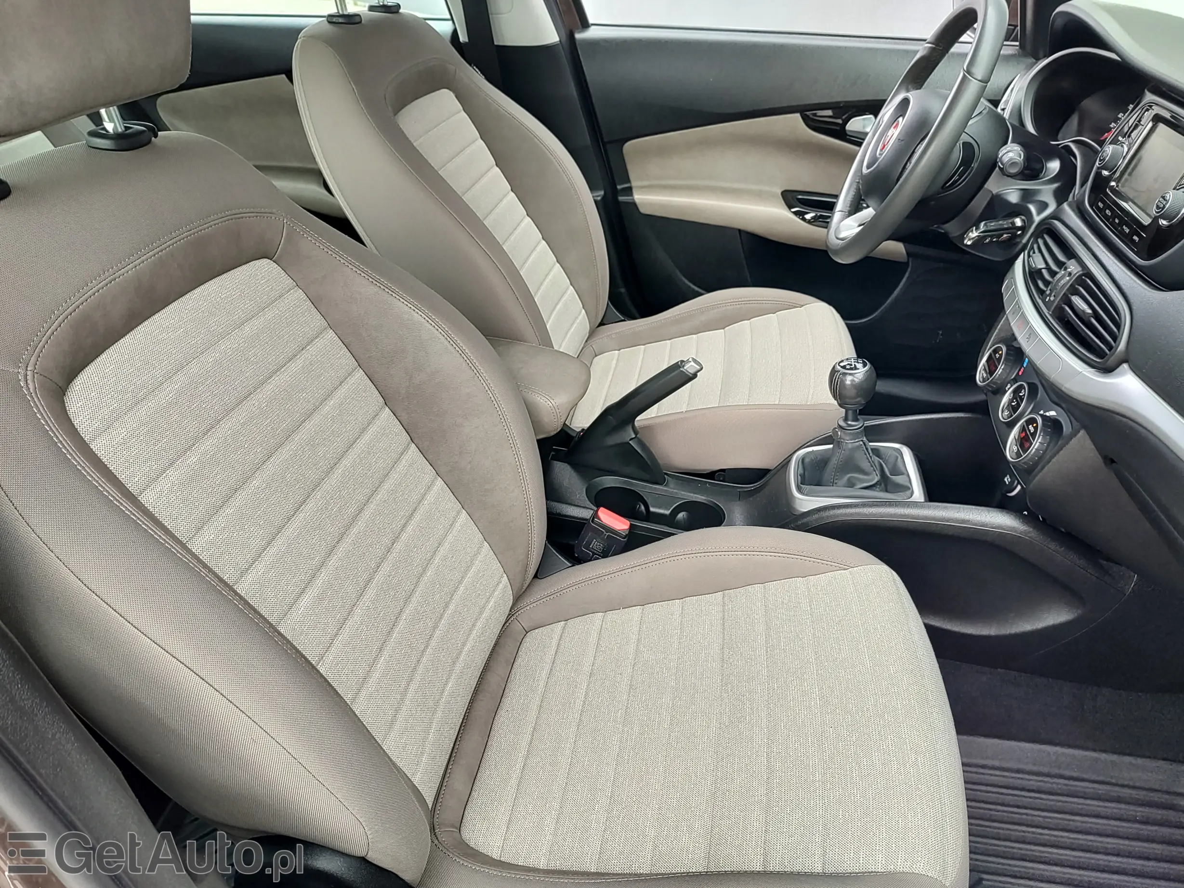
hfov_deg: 73.9
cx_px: 592
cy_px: 444
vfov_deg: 58.9
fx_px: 787
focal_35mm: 23
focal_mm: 5.56
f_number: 1.8
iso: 100
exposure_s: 1/130
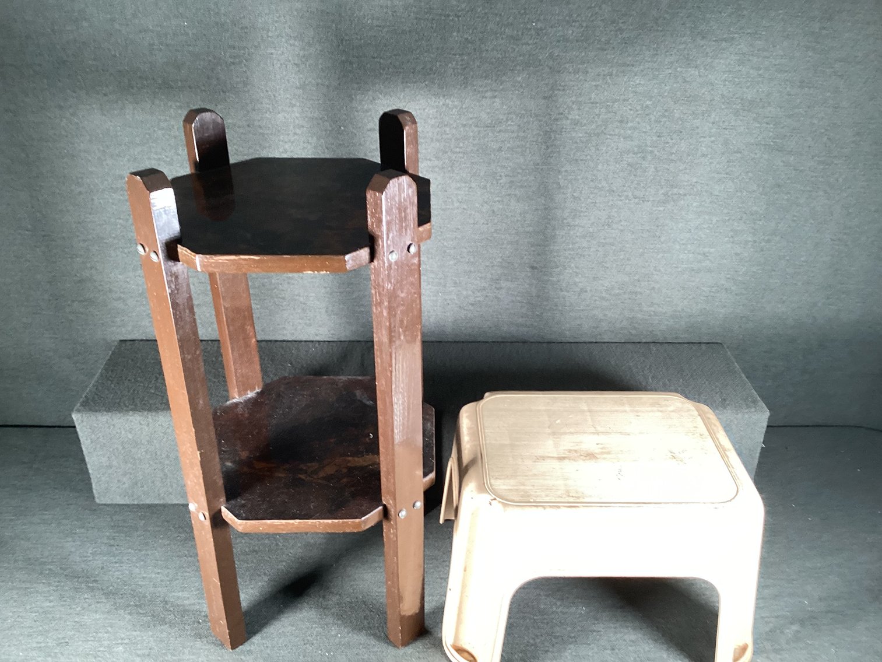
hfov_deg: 58.3
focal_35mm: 31
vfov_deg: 45.4
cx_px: 441
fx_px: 790
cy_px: 331
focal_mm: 3.3
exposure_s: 1/60
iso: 160
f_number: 2.4
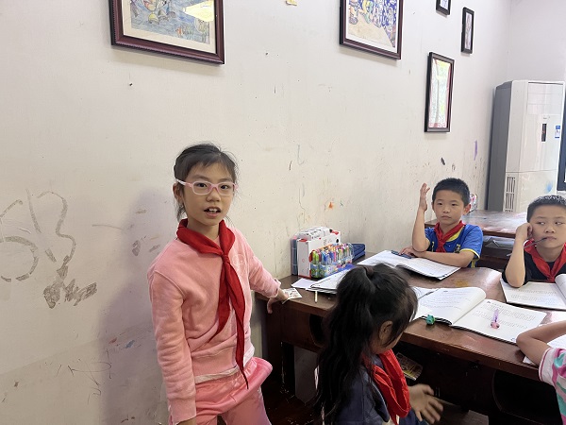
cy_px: 212
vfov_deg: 53.1
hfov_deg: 67.3
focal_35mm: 26
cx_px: 283
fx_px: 425
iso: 250
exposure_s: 1/50
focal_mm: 5.1
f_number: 1.6
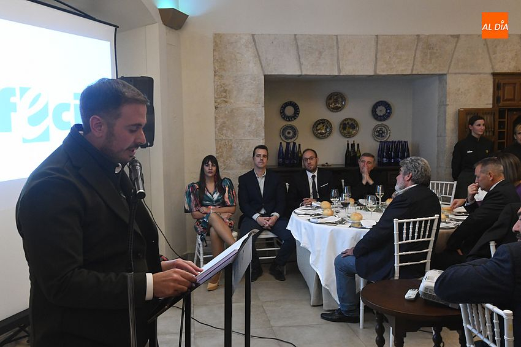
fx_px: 521
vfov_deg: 36.8
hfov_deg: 53.2
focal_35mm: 36
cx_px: 260
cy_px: 174
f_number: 5.6
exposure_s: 1/50
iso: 3200
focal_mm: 24
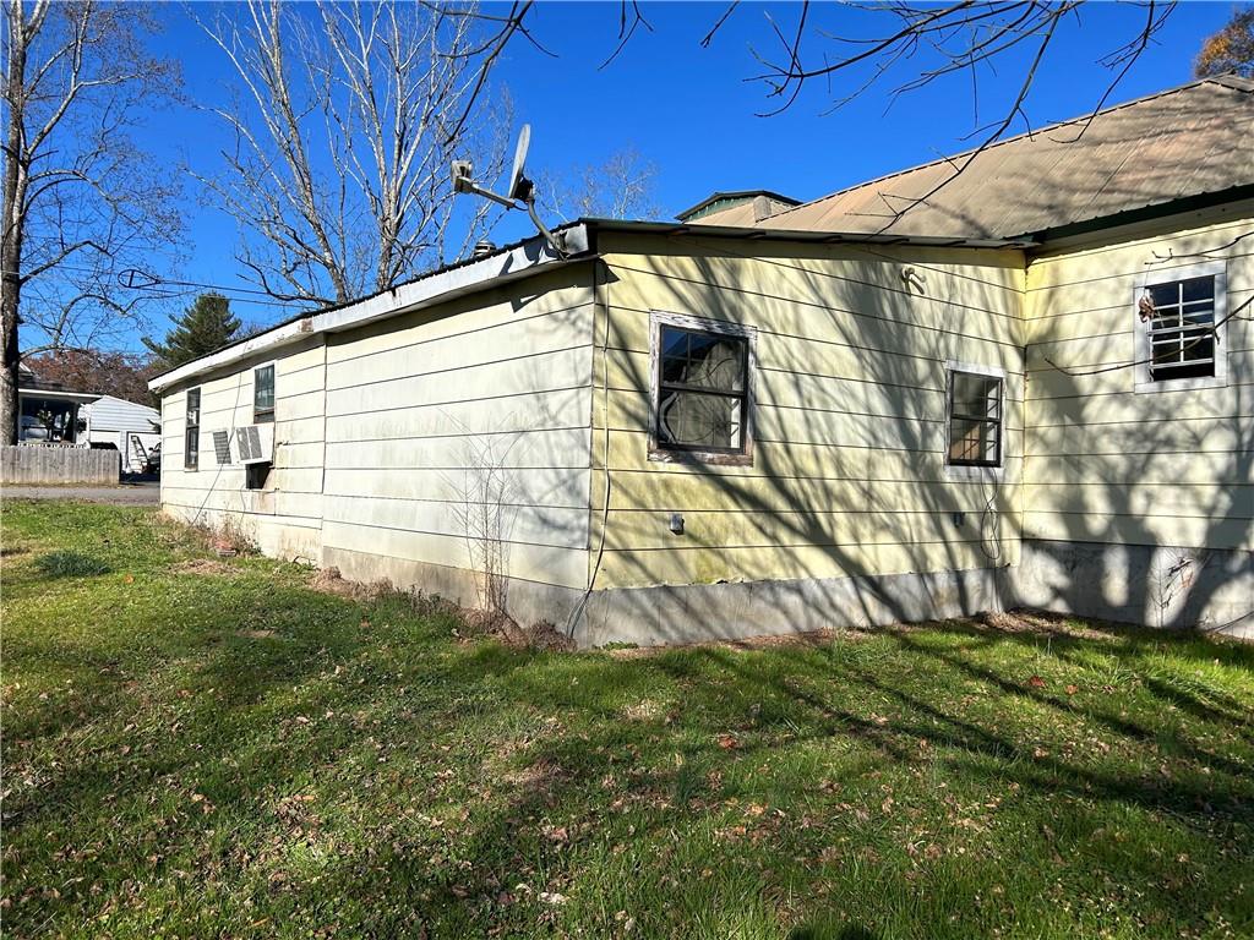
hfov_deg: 67.3
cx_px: 627
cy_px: 470
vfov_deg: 53.1
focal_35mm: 26
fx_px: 942
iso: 50
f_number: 1.5
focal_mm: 5.7
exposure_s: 1/5587
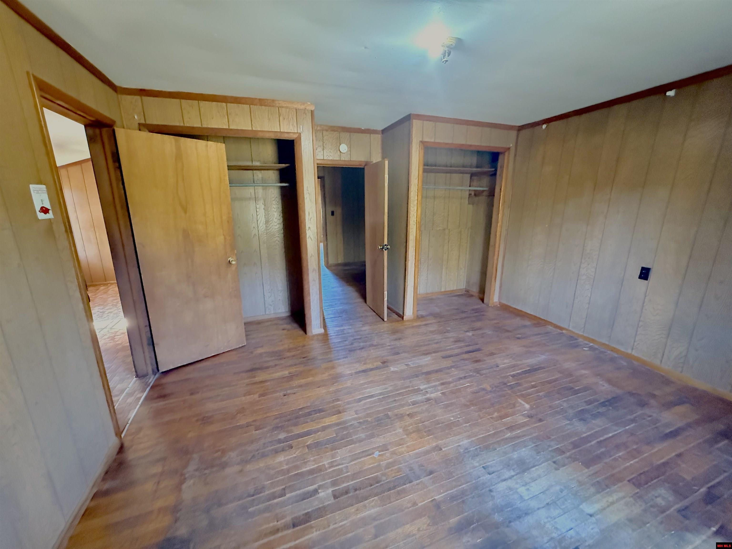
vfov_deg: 85.7
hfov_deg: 102.1
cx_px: 366
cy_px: 274
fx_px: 296
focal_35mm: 14
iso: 1250
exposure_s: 1/50
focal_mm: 2.22
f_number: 2.2
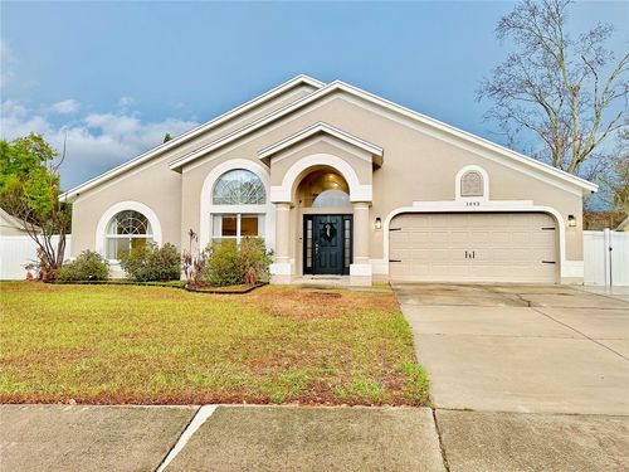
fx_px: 436
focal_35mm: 24
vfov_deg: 56.8
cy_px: 236
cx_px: 314
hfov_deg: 71.6
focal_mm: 6.86
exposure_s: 1/120
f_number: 1.78
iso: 100
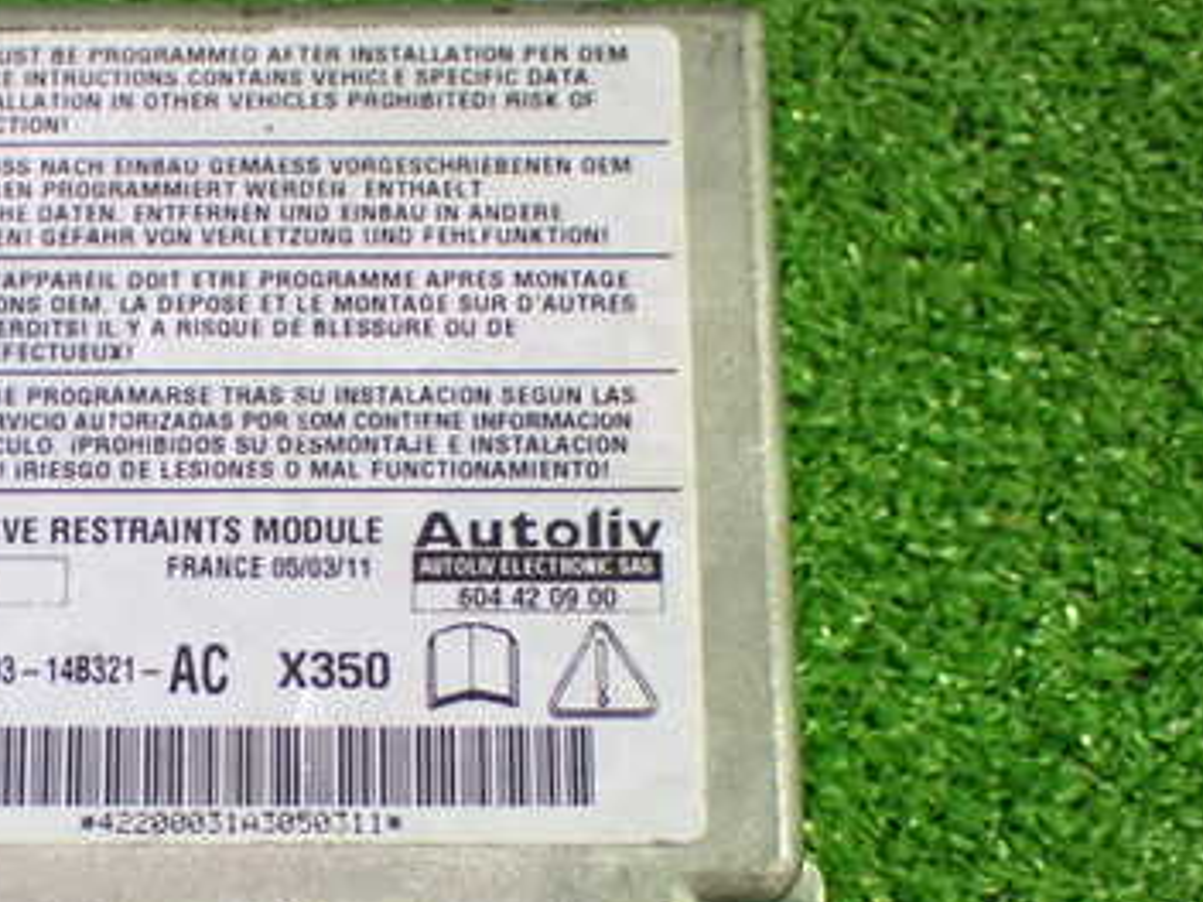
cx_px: 260
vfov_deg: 19.5
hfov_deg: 25.6
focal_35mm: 75
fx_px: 2606
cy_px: 656
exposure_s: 1/40
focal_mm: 7.84
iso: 1000
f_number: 2.9
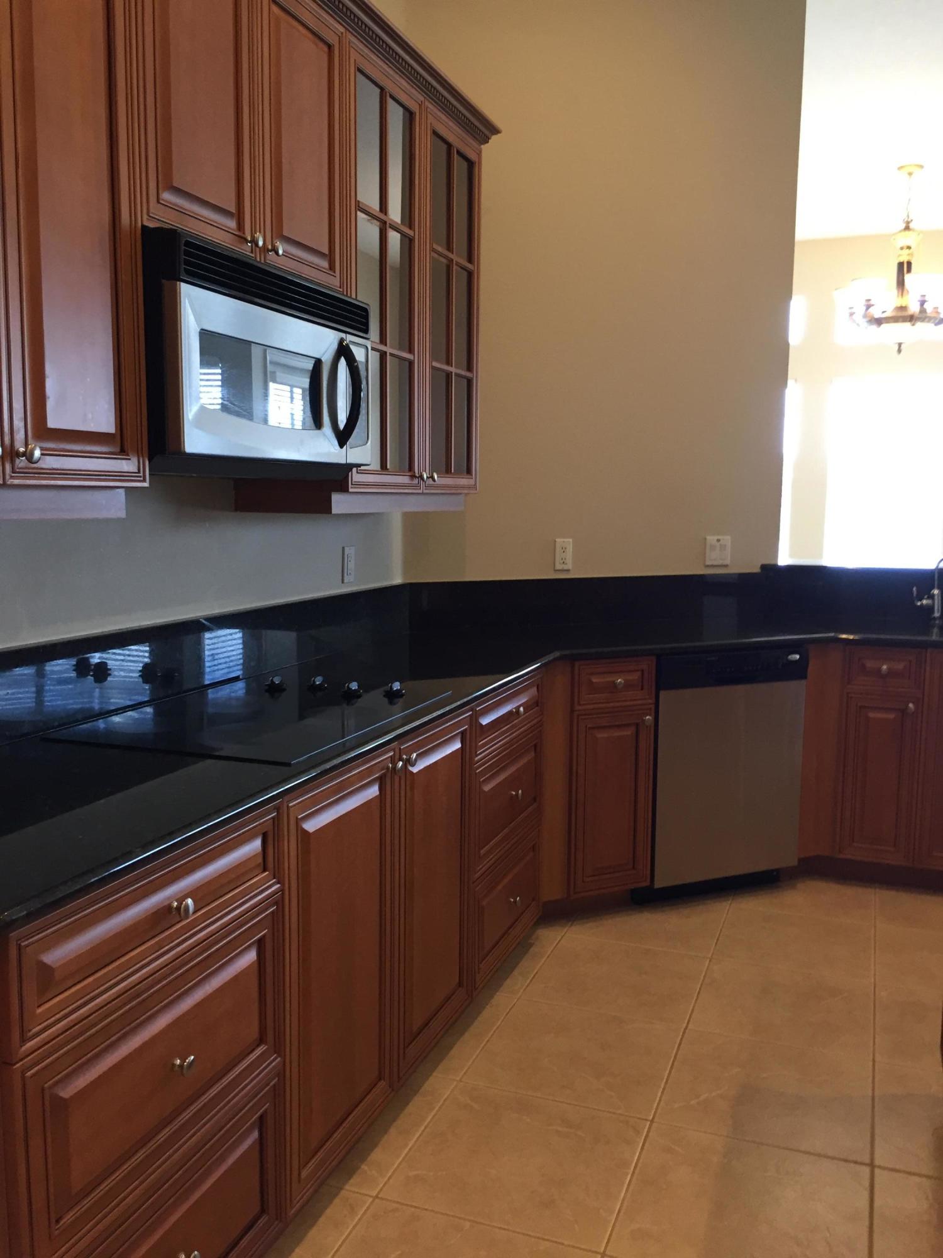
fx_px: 1053
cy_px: 629
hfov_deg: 48.2
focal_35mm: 29
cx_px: 472
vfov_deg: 61.7
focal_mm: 4.15
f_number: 2.2
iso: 100
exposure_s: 1/30
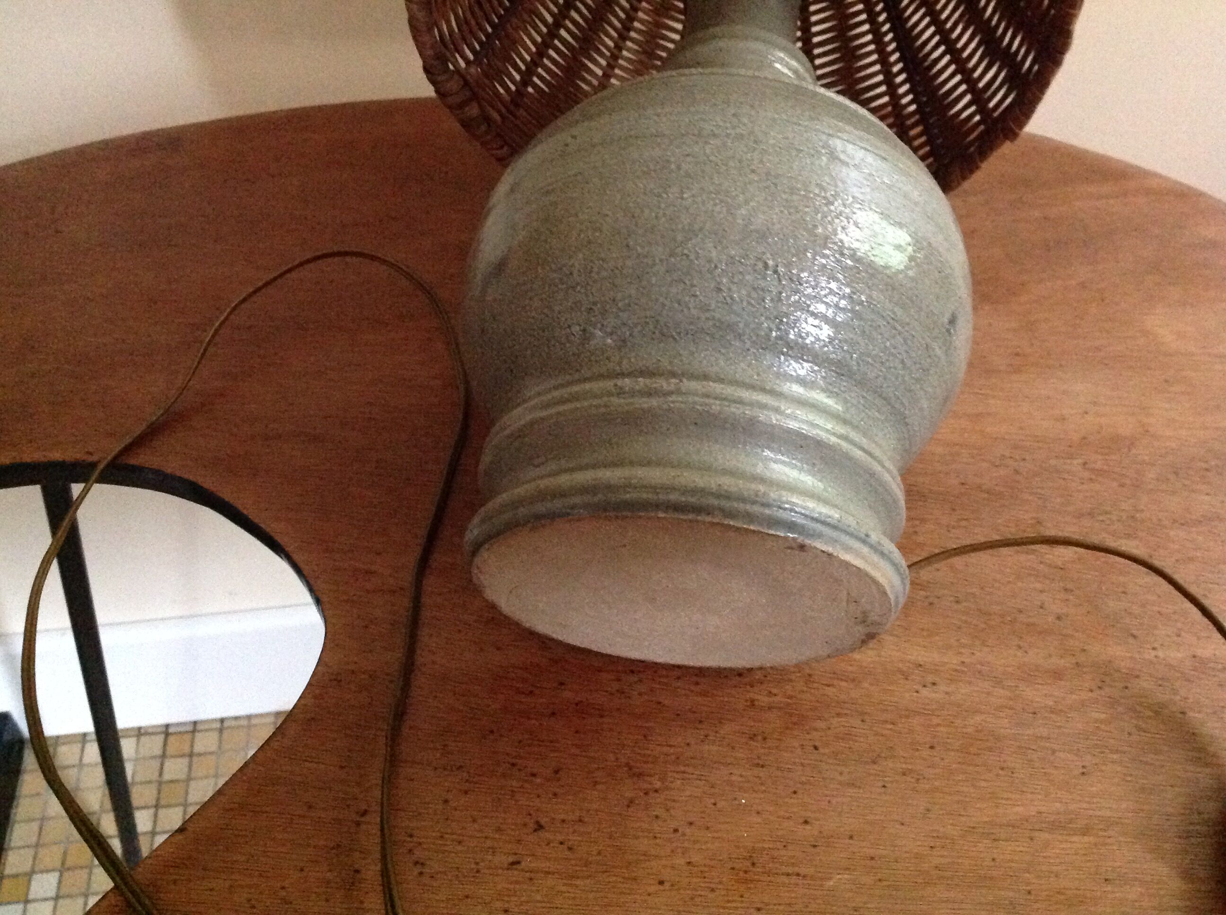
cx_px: 613
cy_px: 458
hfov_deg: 52.7
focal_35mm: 35
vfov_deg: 40.6
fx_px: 1238
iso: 800
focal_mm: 4.28
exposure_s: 1/15
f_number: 2.4
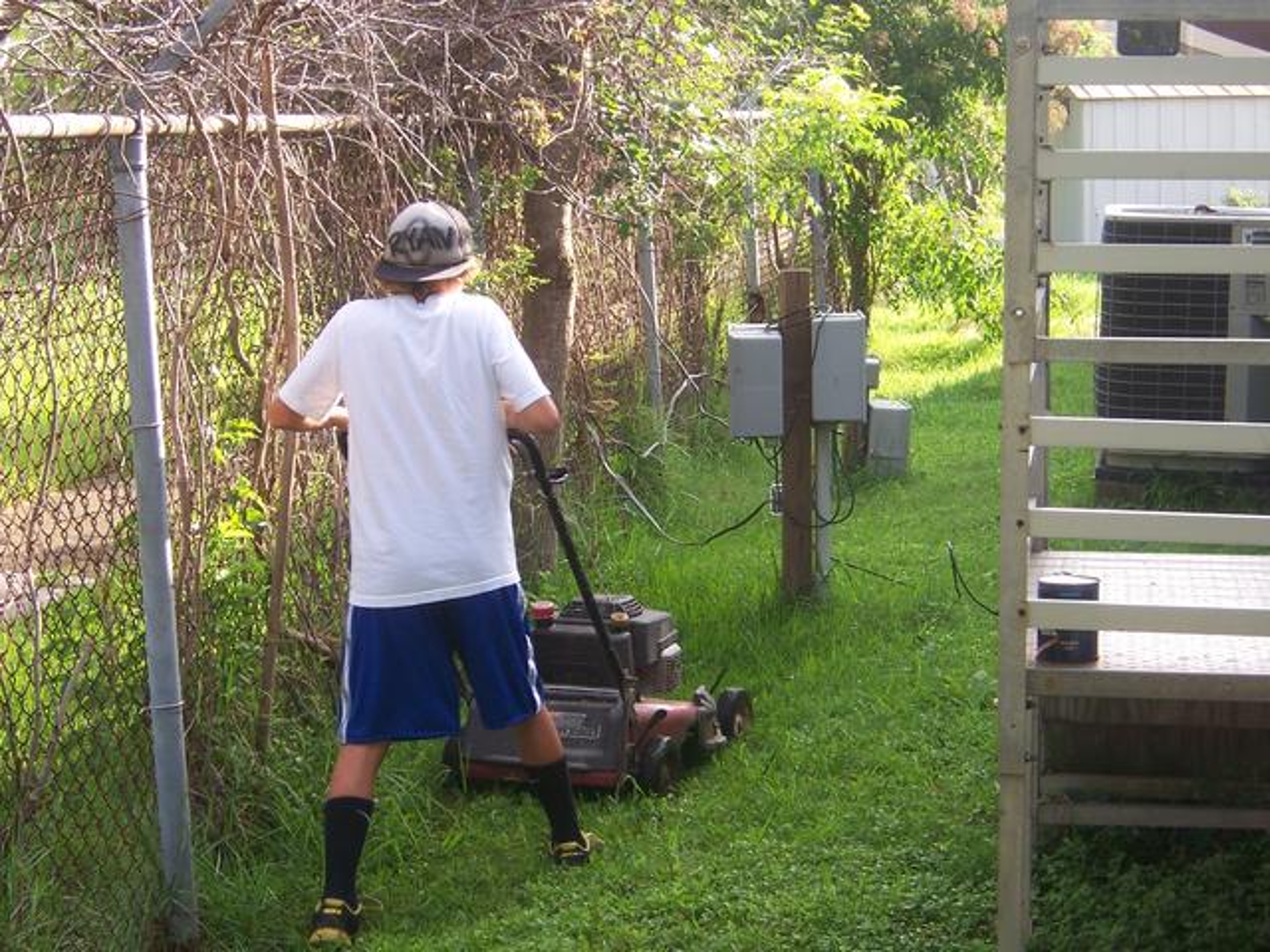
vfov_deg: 18.0
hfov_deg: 23.8
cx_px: 635
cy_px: 476
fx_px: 3008
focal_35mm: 82
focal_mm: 13.5
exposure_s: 1/125
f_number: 4.8
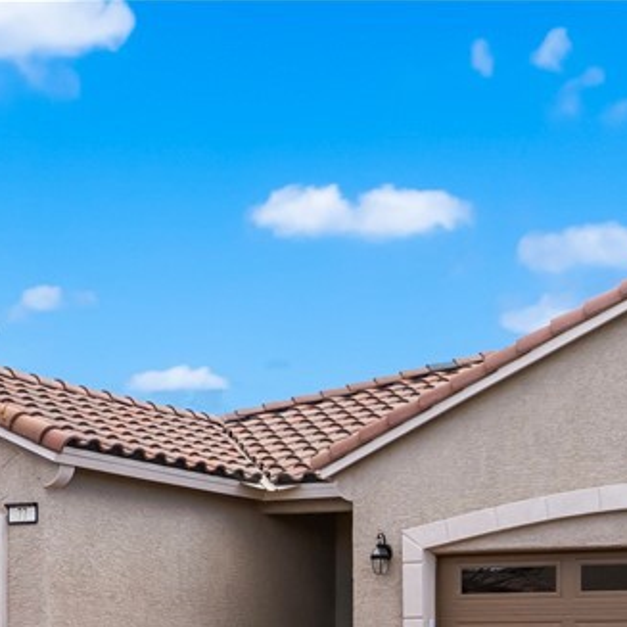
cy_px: 691
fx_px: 1619
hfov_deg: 21.6
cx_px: 526
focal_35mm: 79
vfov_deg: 20.8
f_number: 8
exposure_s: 1/8000
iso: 500
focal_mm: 28
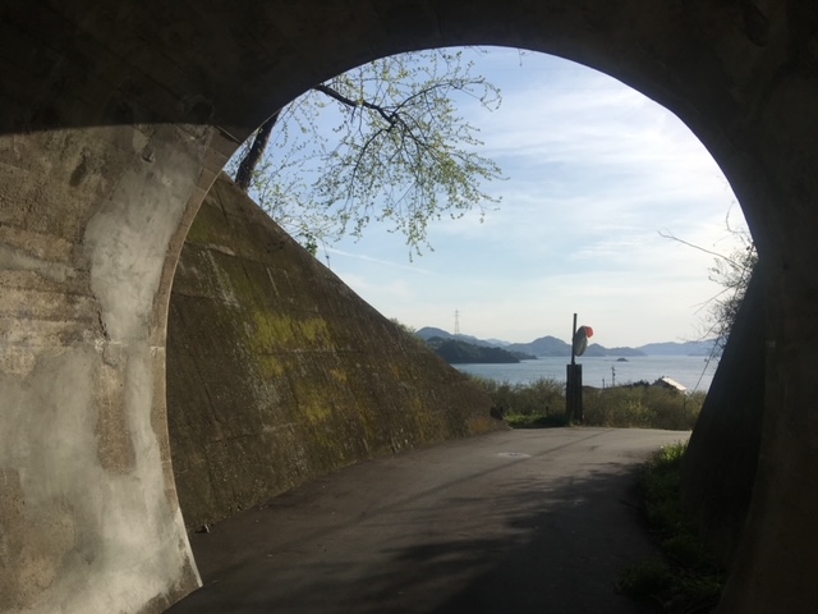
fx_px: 685
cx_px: 409
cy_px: 307
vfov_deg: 48.2
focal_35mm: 29
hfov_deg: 61.7
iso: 25
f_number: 2.2
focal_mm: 4.15
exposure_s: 1/3497
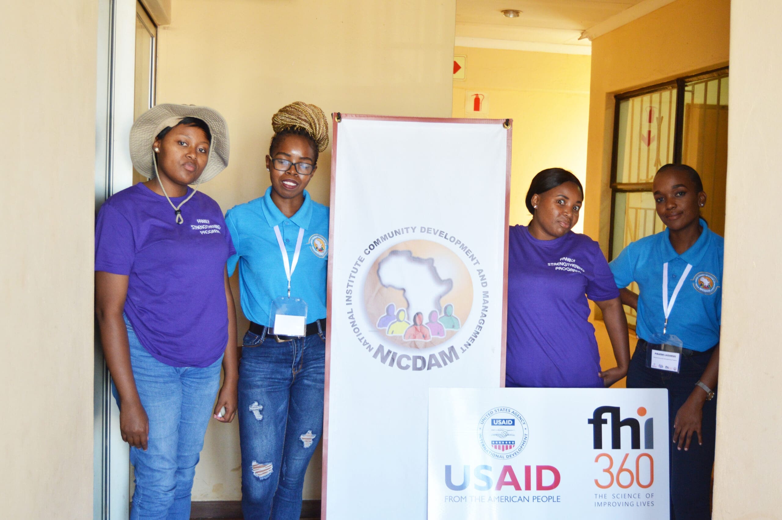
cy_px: 260
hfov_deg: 46.4
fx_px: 911
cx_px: 391
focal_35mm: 42
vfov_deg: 31.8
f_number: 4
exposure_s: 1/60
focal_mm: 28
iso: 560
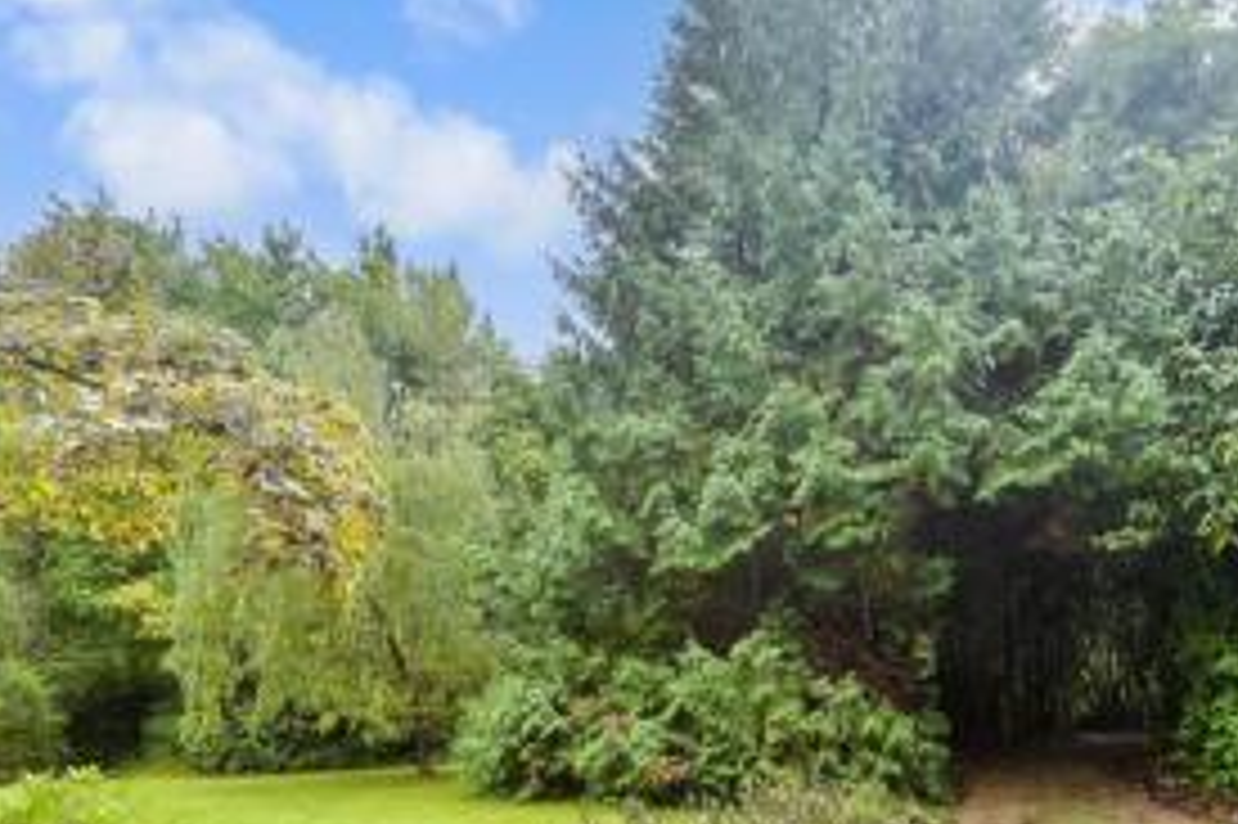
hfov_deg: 69.1
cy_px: 705
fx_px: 894
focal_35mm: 26
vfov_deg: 45.9
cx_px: 702
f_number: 8
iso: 160
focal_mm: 10
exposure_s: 1/80
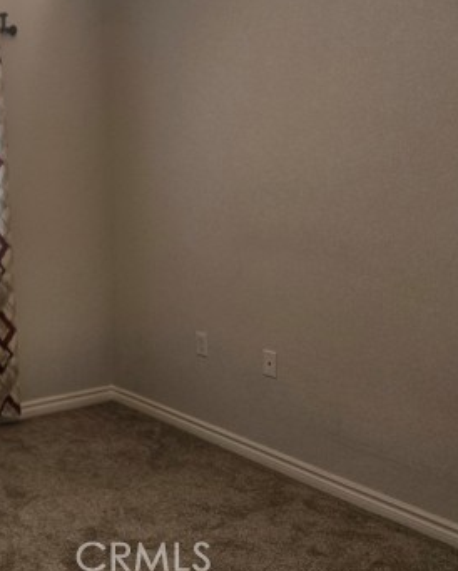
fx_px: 711
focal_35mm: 42
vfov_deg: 43.1
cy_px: 180
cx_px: -18
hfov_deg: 32.3
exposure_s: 1/120
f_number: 1.8
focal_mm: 5.4
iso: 100
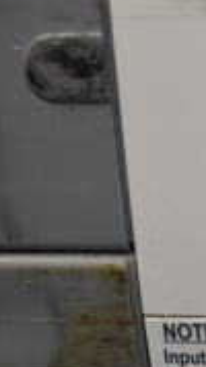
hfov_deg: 10.8
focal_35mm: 97
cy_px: 289
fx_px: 943
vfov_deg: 21.8
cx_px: 478
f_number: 5.6
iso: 400
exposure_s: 1/60
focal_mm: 18
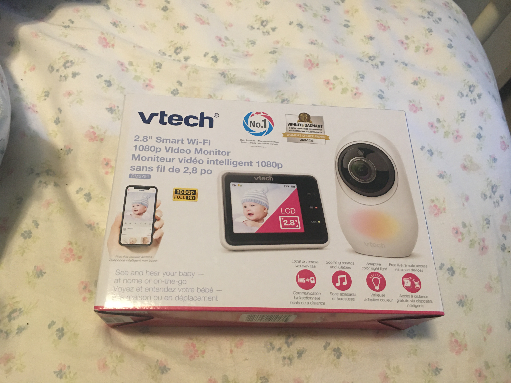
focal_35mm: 29
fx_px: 428
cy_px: 192
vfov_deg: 48.2
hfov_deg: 61.7
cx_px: 256
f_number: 2.2
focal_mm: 4.15
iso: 80
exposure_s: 1/15
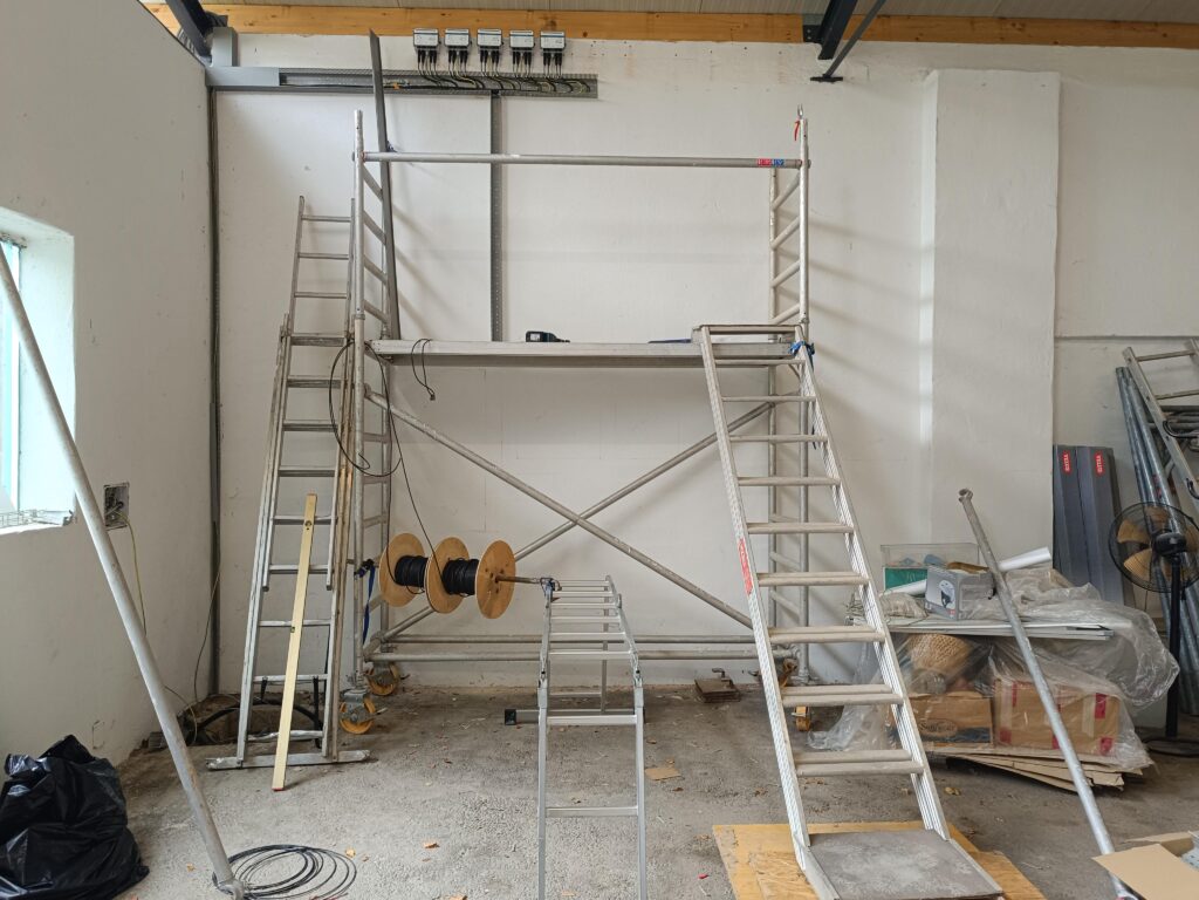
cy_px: 450
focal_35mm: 24
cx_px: 600
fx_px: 831
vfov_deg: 56.8
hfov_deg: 71.6
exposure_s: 1/101
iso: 504
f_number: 1.88
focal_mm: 5.59
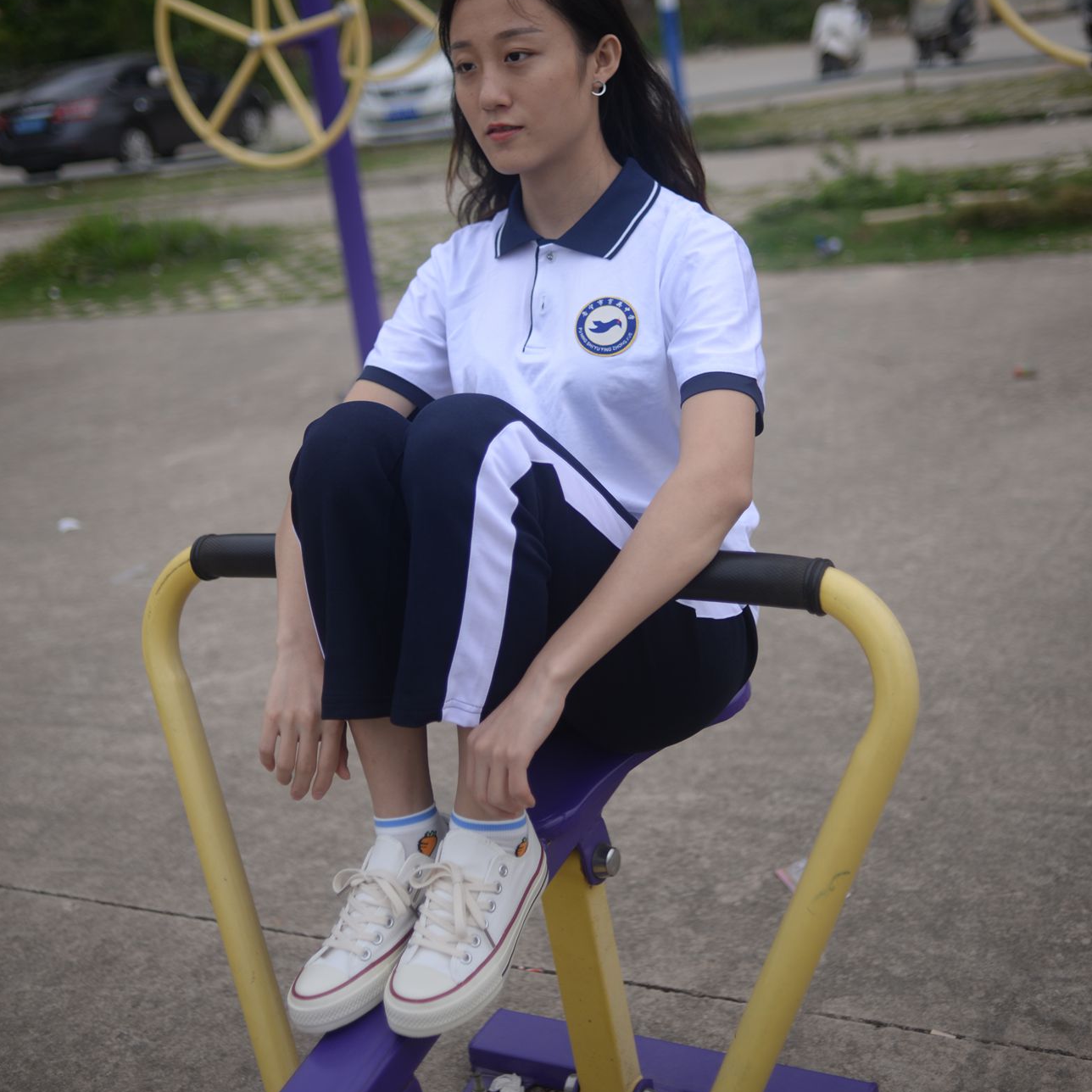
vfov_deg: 37.4
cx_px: 548
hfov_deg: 37.6
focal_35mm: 45
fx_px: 1606
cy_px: 423
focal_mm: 35
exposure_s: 1/1000
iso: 125
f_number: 2
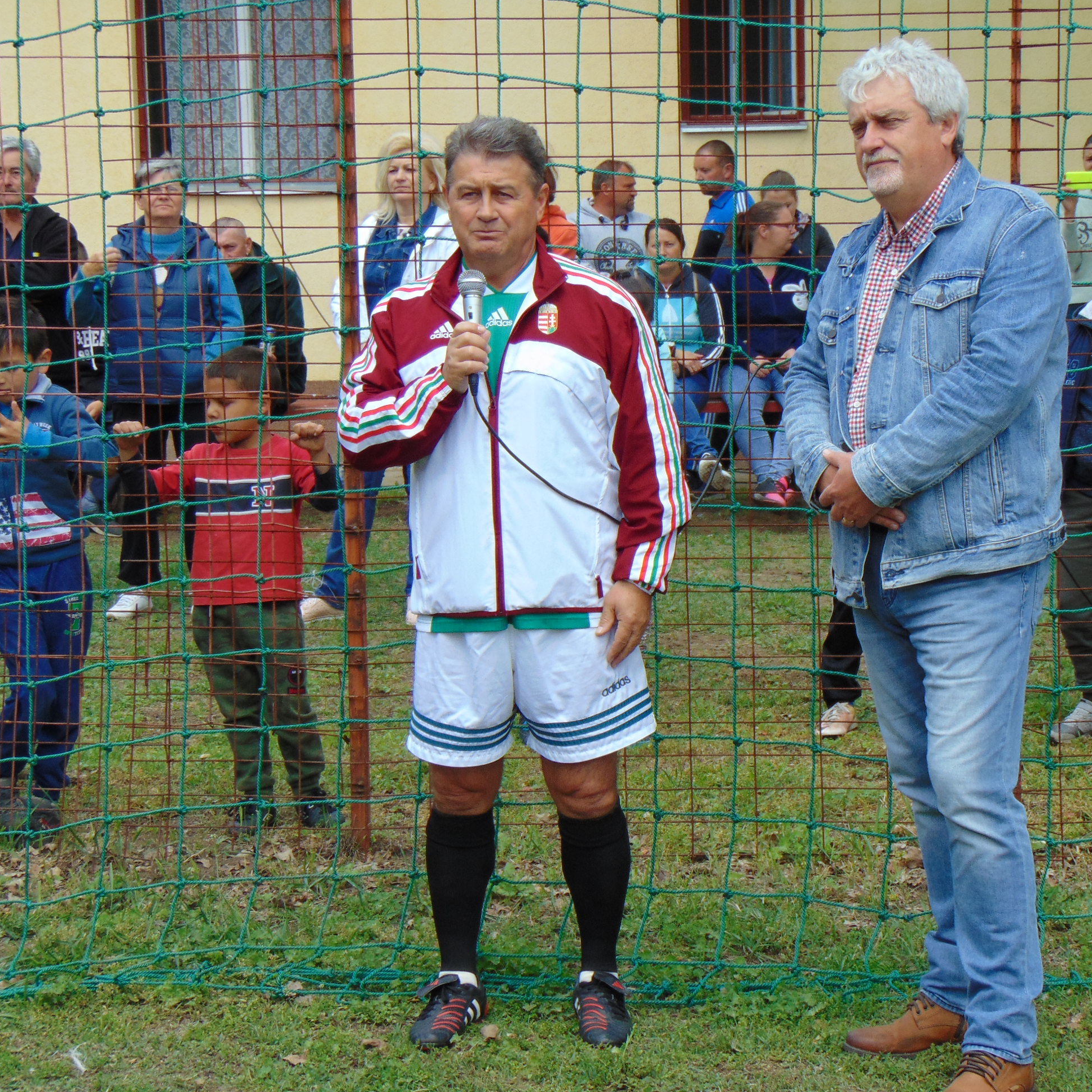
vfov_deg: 20.6
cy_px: 546
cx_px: 639
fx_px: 2998
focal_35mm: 84
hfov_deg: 20.6
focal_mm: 12.8
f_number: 3.7
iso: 80
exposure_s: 1/400
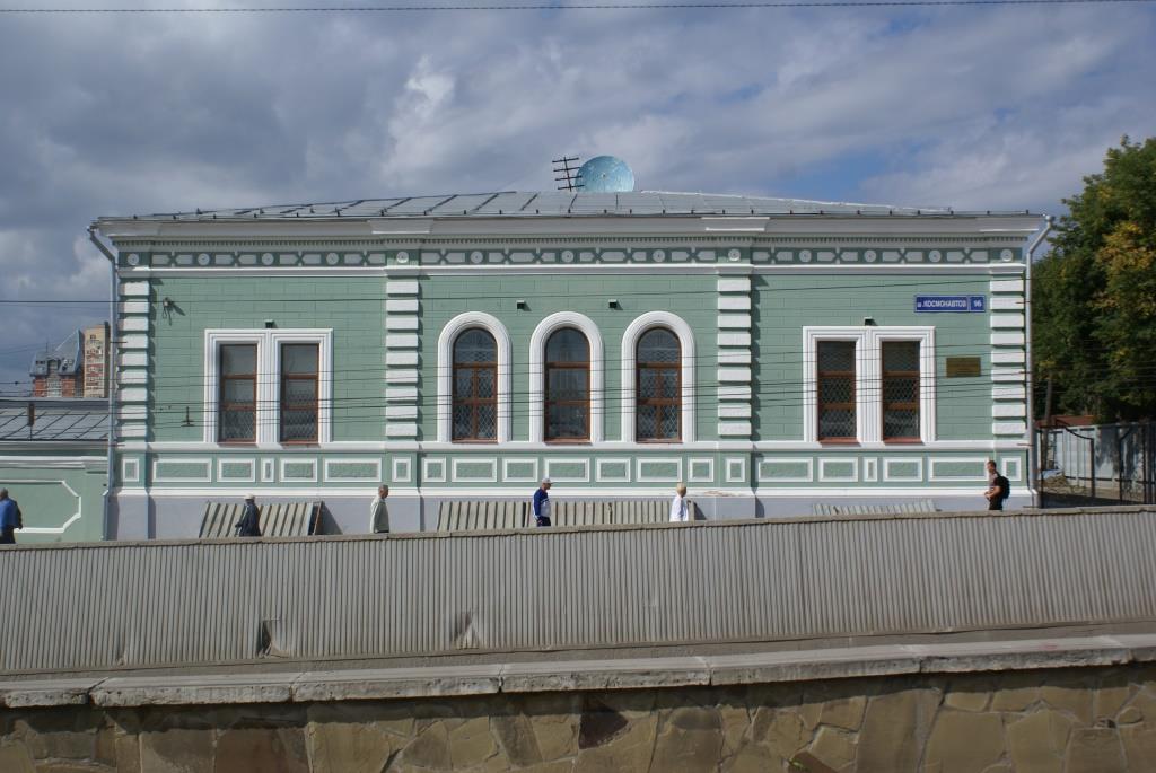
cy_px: 386
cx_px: 578
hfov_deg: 46.4
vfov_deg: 32.0
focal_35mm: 42
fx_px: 1350
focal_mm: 28
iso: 100
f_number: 10
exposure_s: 1/400
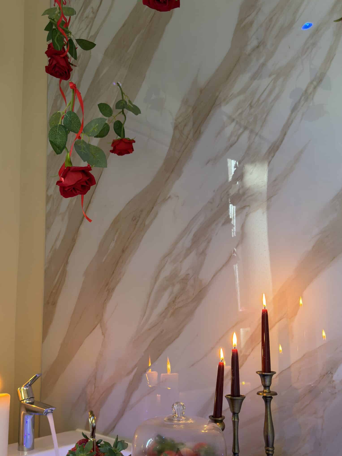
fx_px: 448
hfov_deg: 41.8
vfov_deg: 53.4
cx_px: 156
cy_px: 282
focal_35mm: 34
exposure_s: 1/51
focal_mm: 6.76
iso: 200
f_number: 1.78
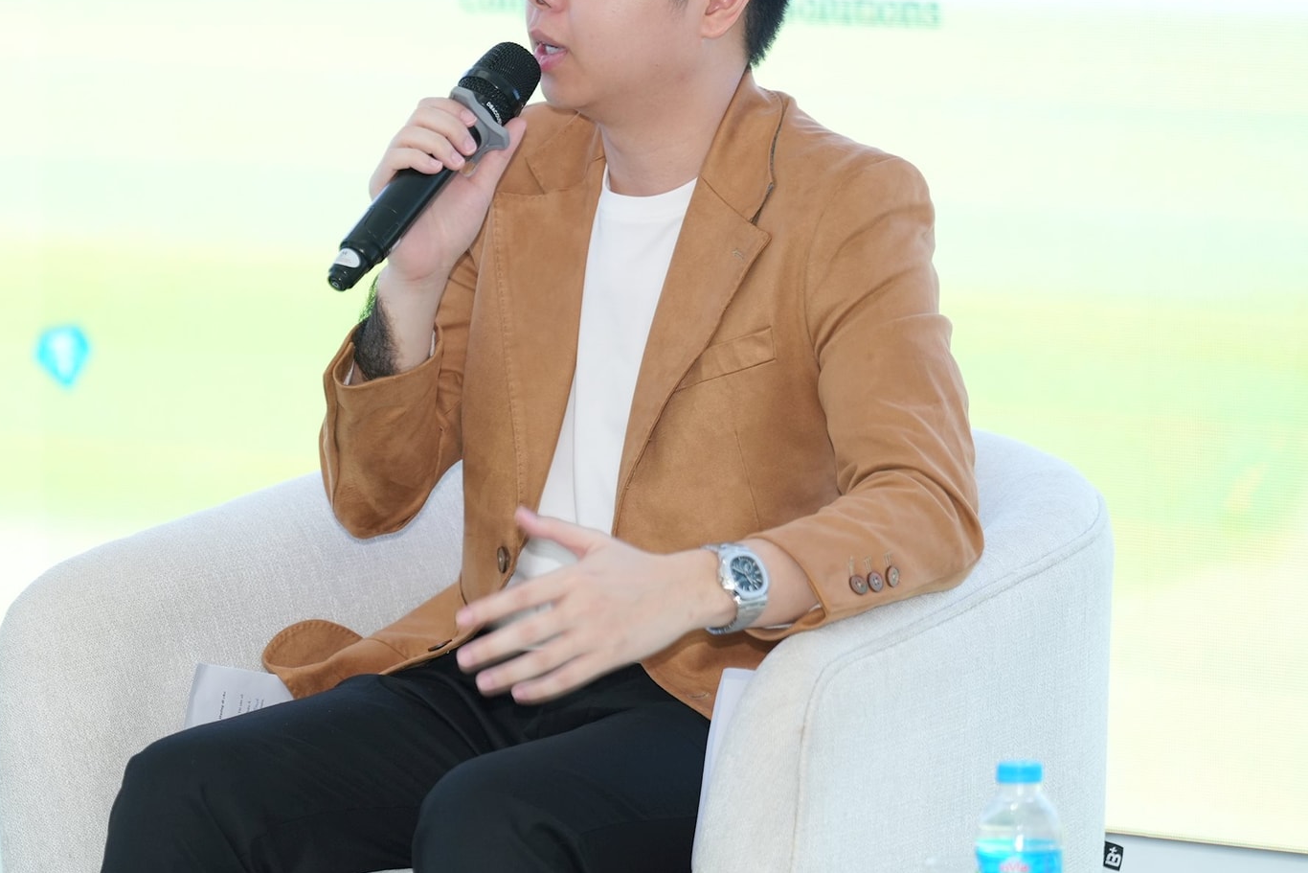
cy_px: 263
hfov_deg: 9.3
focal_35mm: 222
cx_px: 543
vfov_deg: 6.2
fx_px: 8066
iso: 500
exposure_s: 1/200
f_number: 2.8
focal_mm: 158
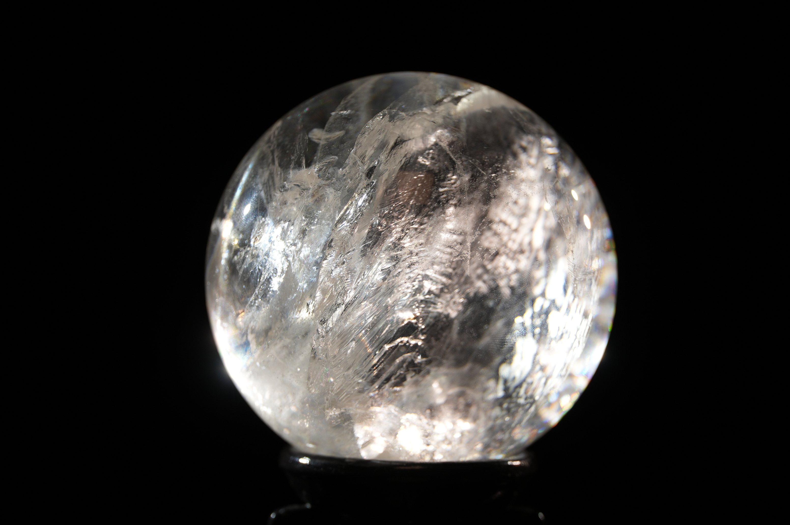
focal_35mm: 106
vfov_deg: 12.8
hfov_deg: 19.2
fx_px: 2335
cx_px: 395
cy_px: 262
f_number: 4
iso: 160
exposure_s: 1/250
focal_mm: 71
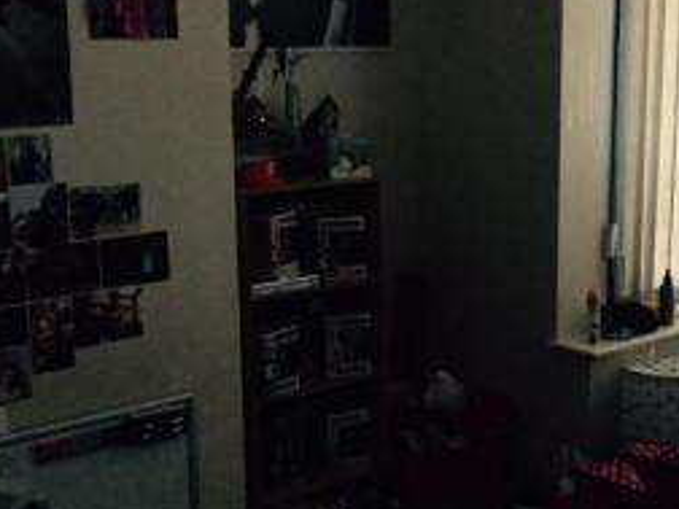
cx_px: 753
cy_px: 295
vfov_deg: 21.9
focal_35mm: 67
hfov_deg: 26.6
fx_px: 1314
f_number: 2.2
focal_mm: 4.15
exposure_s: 1/30
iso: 250
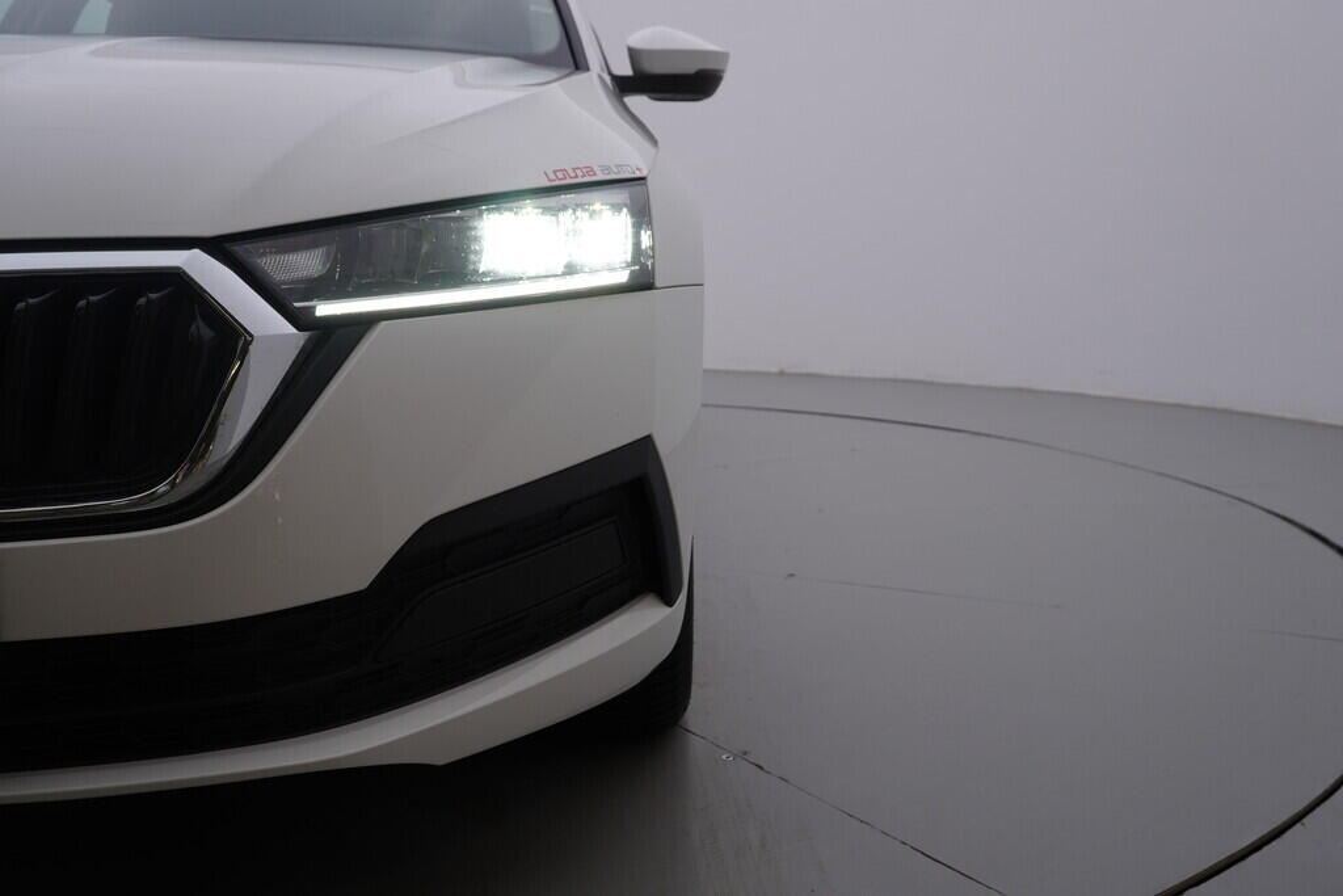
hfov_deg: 53.1
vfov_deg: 36.9
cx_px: 672
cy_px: 448
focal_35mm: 36
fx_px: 1343
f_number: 5
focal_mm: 24
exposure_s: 1/125
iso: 125
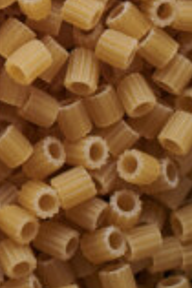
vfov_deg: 7.9
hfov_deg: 4.9
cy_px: -179
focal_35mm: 254
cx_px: -519
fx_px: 2036
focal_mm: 50
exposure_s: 1/100
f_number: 8
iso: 160
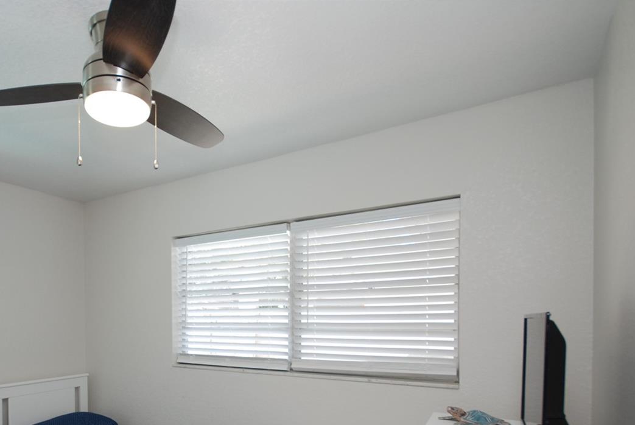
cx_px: 209
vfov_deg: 52.6
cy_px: 322
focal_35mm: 23
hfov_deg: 73.6
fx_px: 406
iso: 200
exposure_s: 1/80
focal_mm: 10
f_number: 4.5
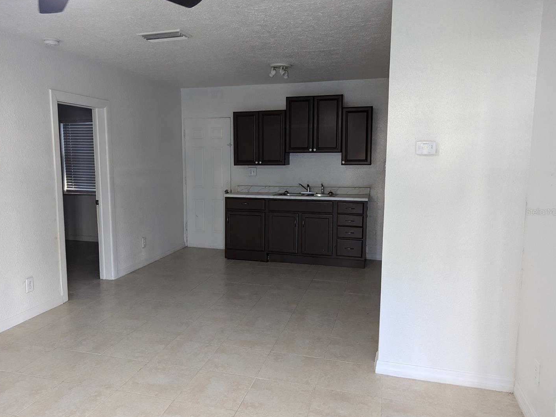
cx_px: 251
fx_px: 434
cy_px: 212
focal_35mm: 27
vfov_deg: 51.3
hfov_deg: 65.2
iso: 686
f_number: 1.85
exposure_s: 1/120
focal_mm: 6.81
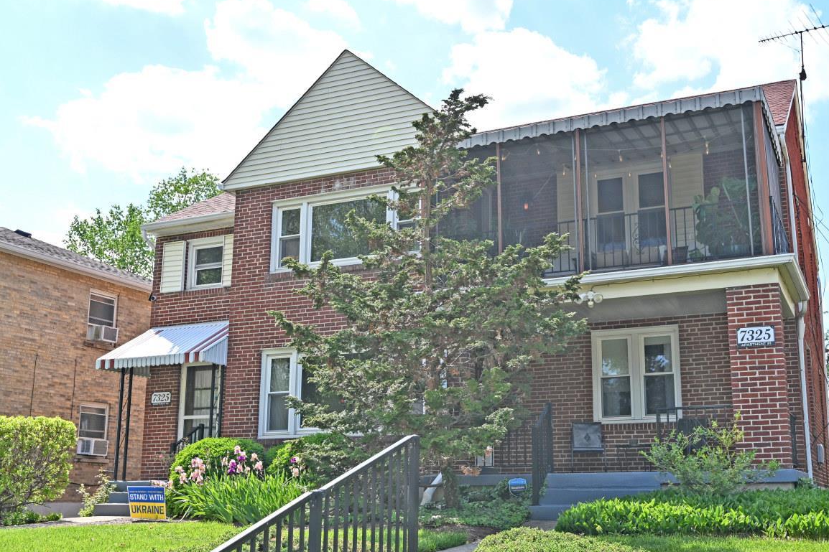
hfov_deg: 49.4
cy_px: 314
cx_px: 481
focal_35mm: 39
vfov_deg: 34.1
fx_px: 898
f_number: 6.3
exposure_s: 1/320
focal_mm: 30
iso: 100
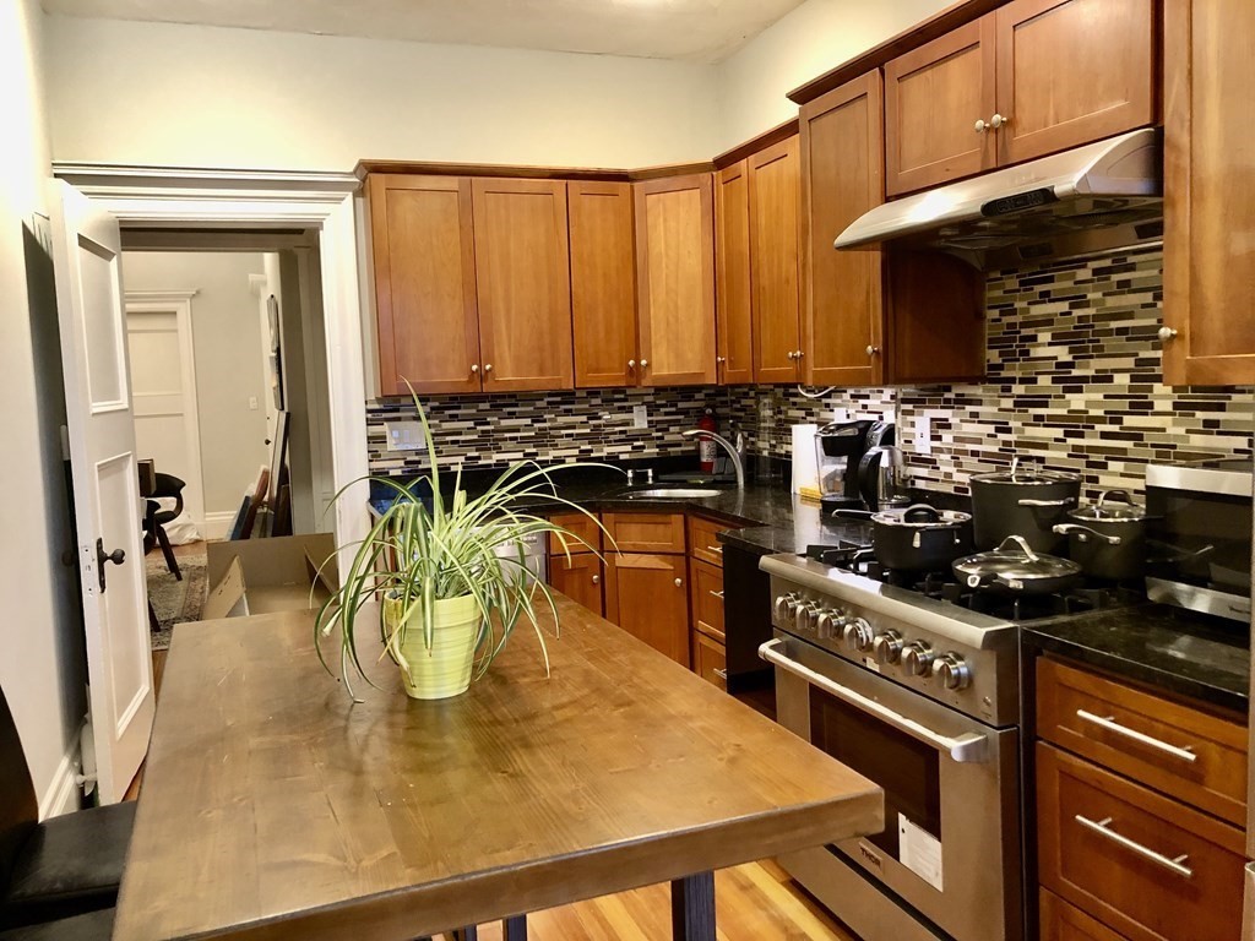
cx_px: 628
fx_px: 1015
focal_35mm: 28
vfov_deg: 49.7
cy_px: 470
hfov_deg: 63.4
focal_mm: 3.99
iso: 100
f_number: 1.8
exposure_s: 1/12
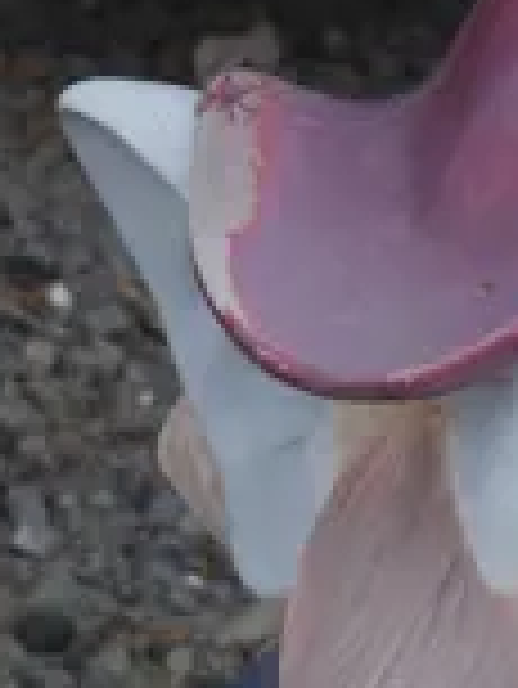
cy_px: 832
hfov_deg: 5.6
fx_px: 5320
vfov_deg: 7.4
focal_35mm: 267
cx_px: 83
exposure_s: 1/200
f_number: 6.3
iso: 200
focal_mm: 20
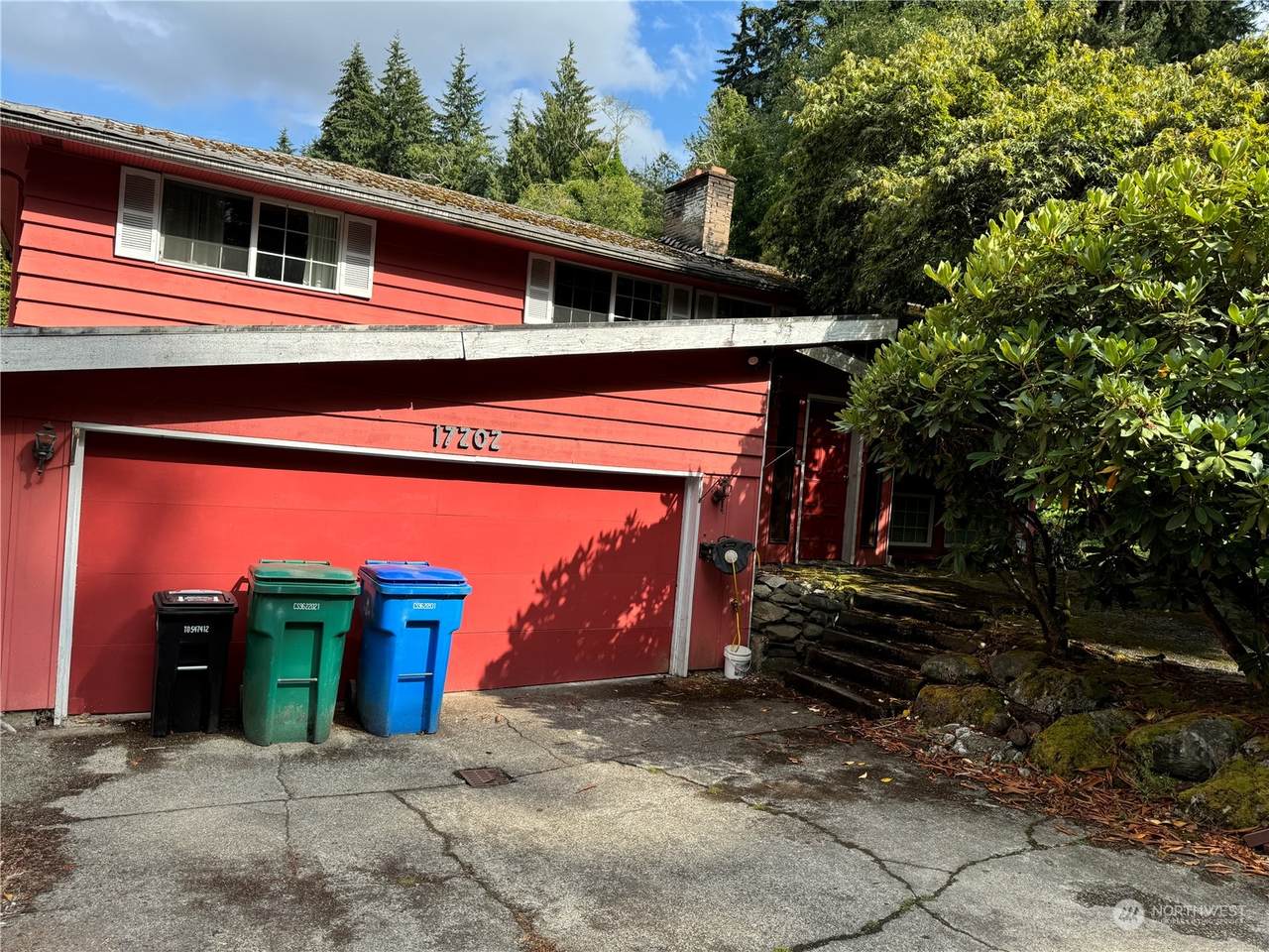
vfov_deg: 56.8
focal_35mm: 24
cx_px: 634
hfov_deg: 71.6
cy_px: 476
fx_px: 880
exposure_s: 1/2105
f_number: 1.78
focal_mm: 6.76
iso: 80
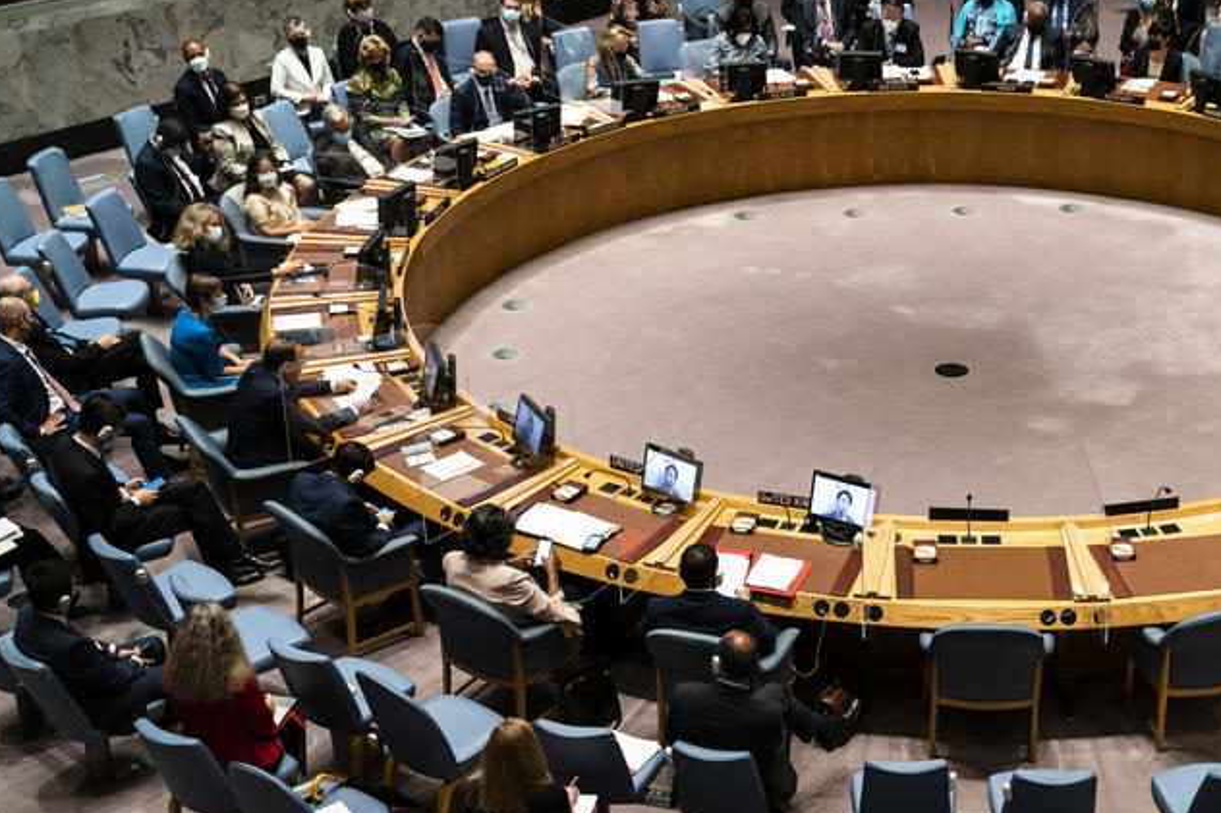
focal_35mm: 67
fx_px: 2272
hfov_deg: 29.8
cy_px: 488
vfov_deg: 20.3
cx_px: 866
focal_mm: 46
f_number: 3.5
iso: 2000
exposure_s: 1/125
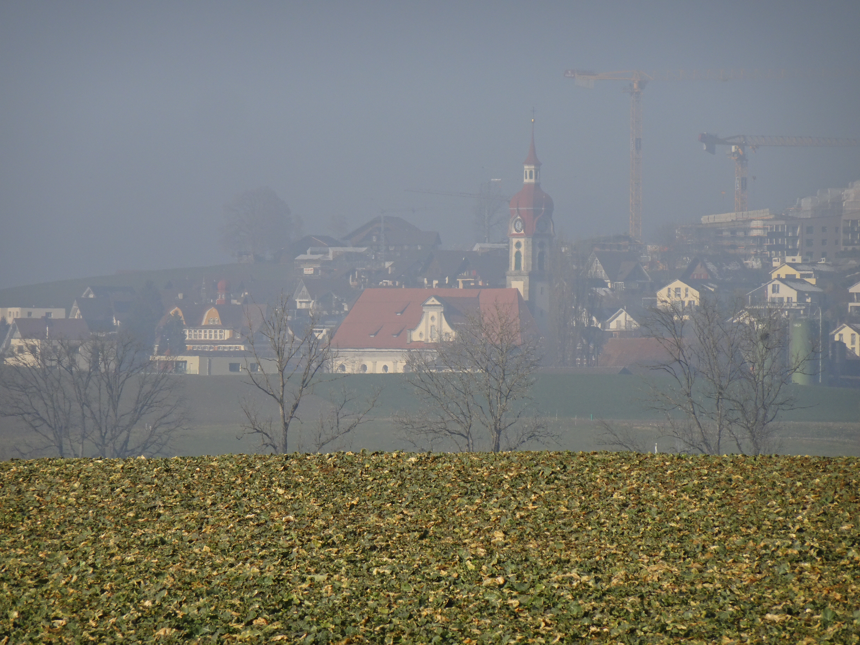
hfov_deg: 6.1
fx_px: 8074
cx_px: 430
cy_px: 322
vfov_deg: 4.6
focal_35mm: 325
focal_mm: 55.52
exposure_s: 1/500
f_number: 6.3
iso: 80
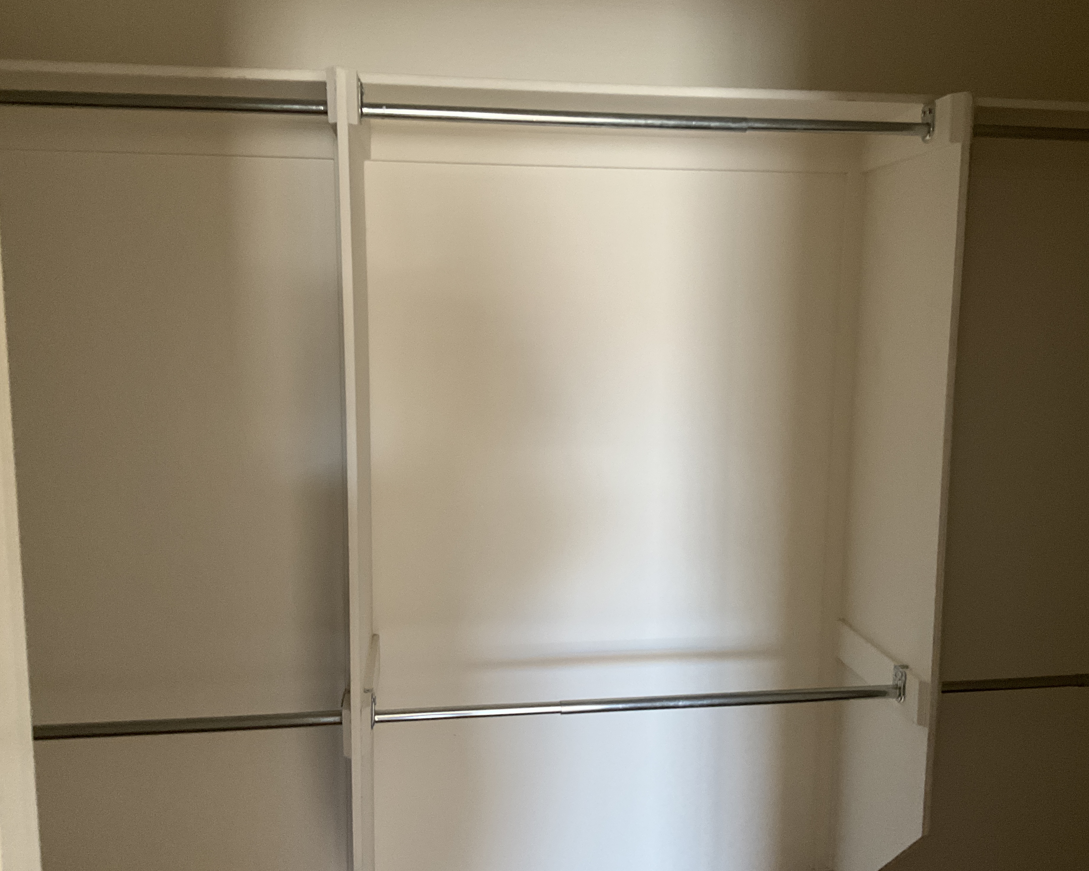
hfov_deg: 57.1
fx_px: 999
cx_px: 582
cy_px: 443
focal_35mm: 31
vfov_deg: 47.1
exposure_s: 1/60
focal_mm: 3
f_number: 1.8
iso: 200
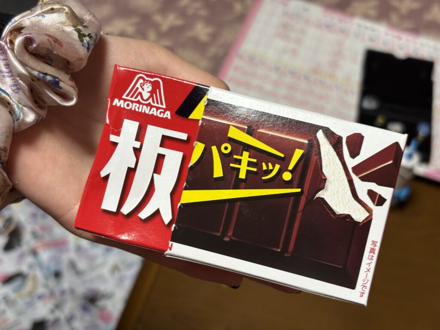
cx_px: 220
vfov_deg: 28.0
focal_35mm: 52
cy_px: 165
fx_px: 661
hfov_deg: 36.8
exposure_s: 1/53
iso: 80
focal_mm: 5.96
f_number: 1.6
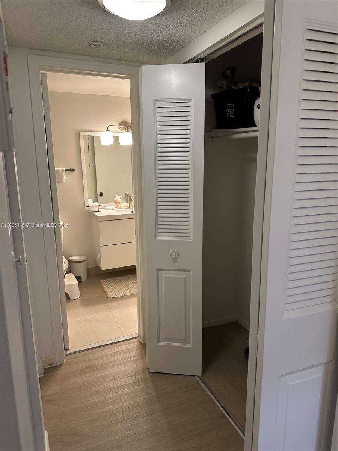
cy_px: 226
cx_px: 169
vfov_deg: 71.6
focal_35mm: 24
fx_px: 312
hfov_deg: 56.8
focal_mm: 6.86
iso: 125
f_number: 1.78
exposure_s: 1/60
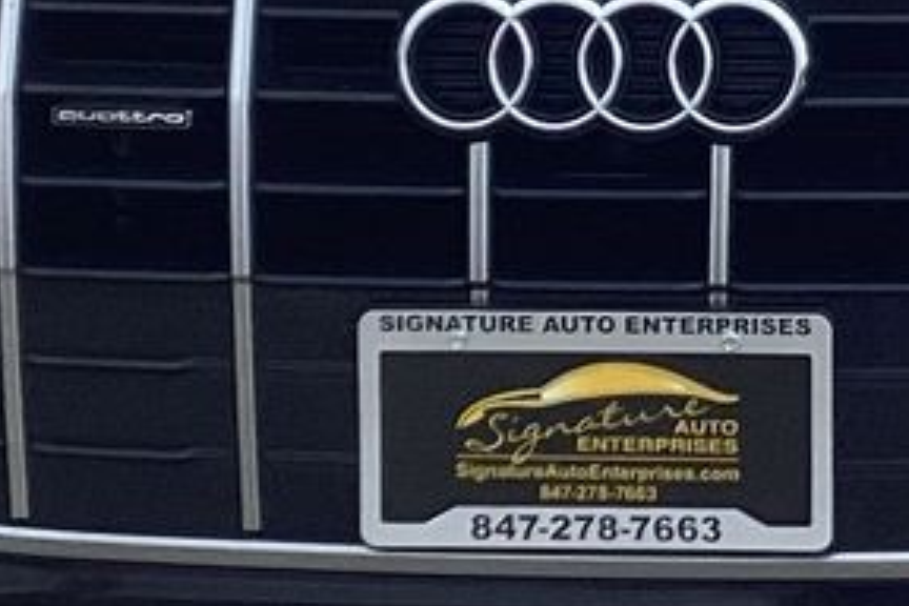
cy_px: 9
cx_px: 748
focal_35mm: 179
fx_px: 4519
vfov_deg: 7.6
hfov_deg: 11.4
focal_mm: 3.3
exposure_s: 1/823
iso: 25
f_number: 2.4
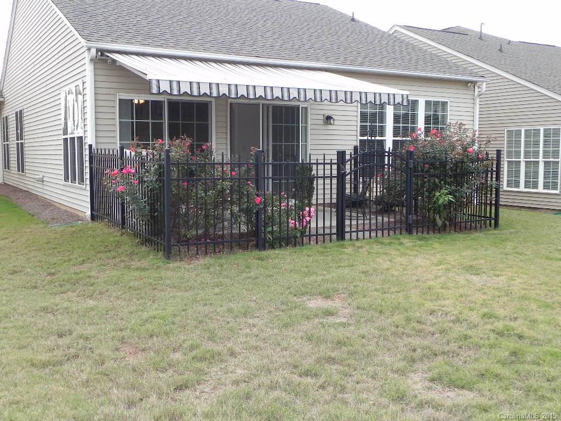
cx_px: 280
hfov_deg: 50.1
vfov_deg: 38.7
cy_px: 210
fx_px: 600
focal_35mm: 37
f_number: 4.5
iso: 224
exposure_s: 1/226
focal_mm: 6.6
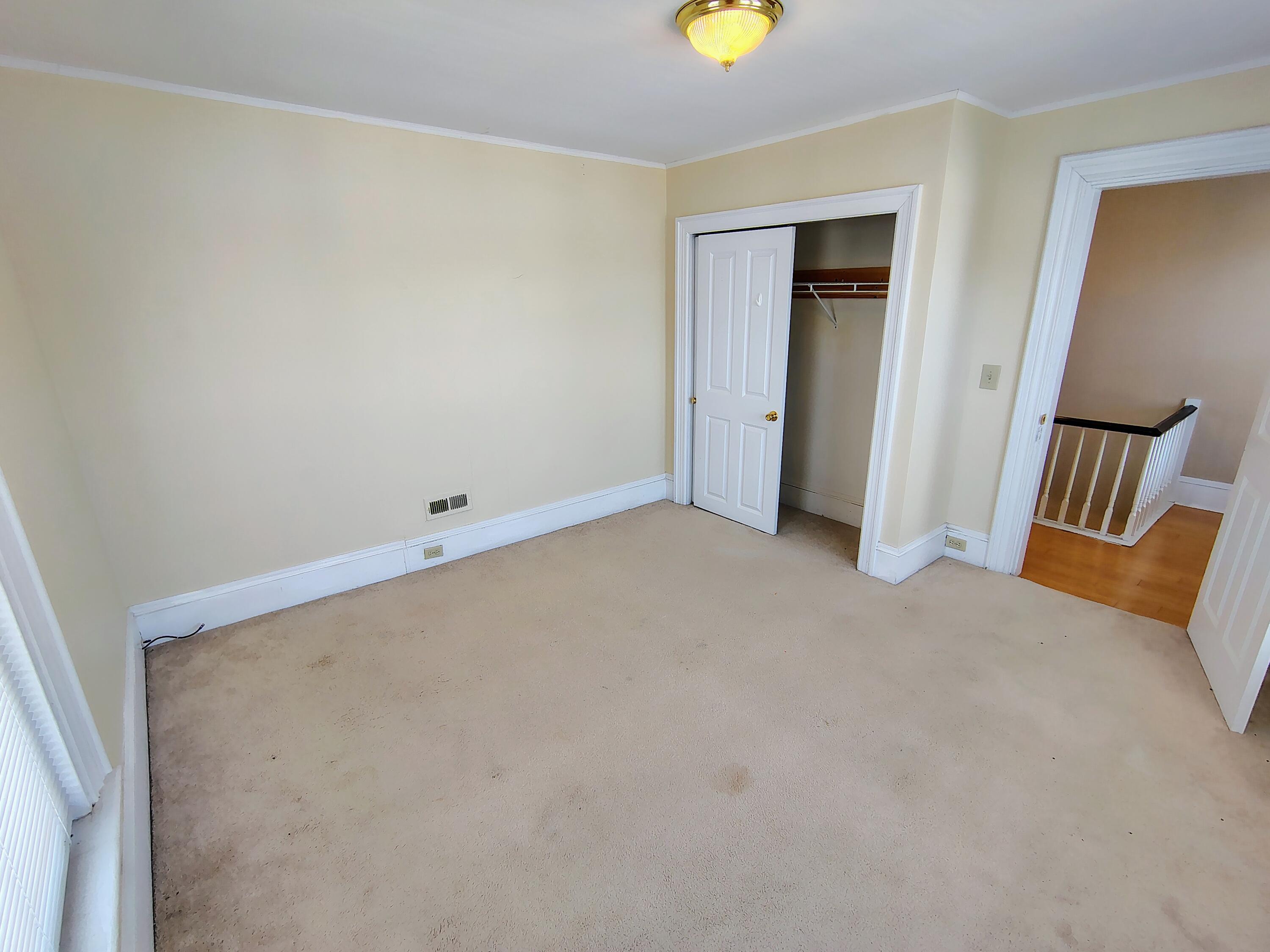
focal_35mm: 16
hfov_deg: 94.5
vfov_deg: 78.1
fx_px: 587
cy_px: 476
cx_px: 635
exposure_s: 1/60
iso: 191
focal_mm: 2.13
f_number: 2.2
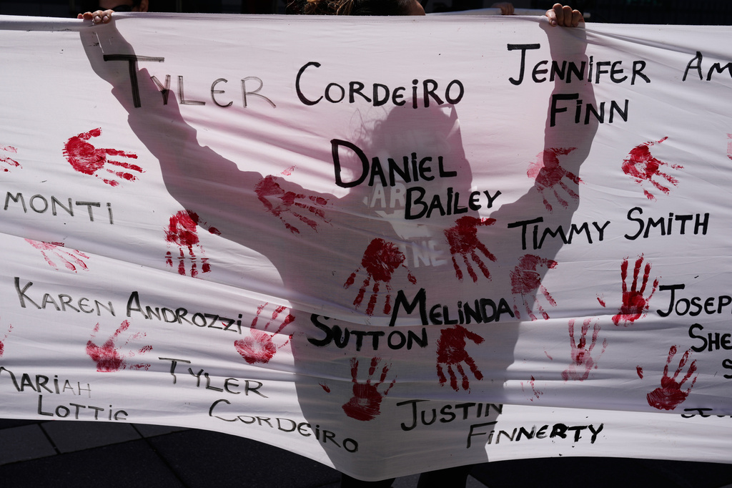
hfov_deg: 41.9
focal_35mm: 47
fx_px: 955
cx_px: 366
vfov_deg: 28.6
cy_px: 244
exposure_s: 1/1000
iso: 100
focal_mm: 47
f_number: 5.6
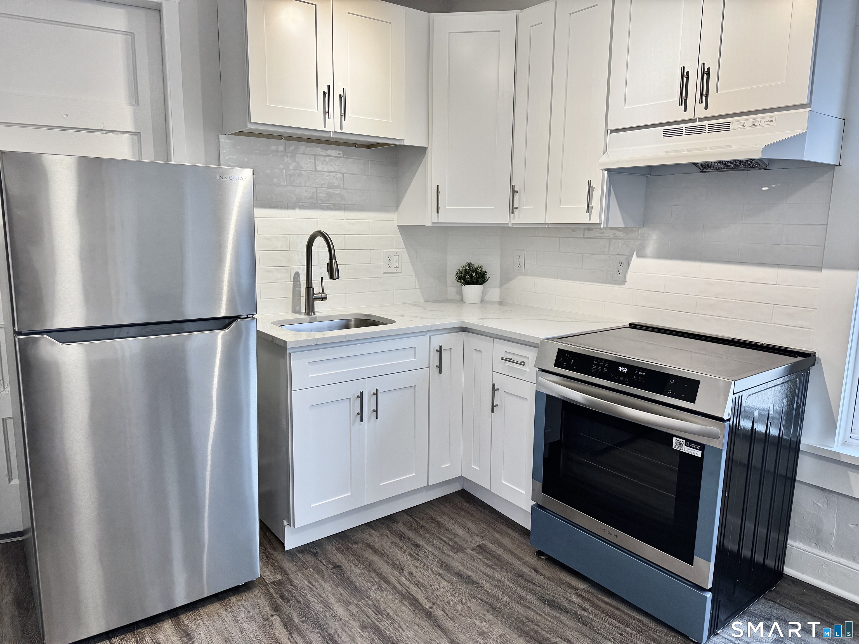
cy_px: 322
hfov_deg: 71.6
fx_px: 596
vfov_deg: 56.8
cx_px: 430
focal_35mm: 24
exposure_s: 1/120
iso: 125
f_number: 1.78
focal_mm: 6.76
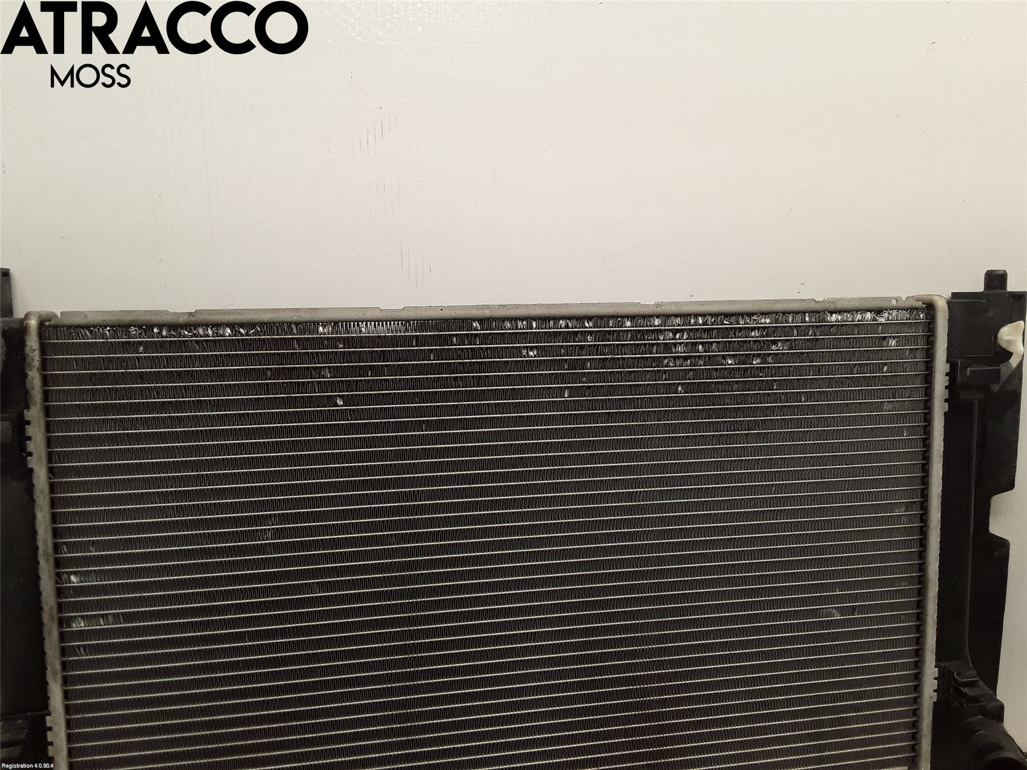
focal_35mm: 28
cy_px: 385
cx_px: 514
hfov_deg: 63.4
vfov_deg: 49.7
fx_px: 831
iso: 50
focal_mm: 2.91
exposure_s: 1/100
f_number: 1.9
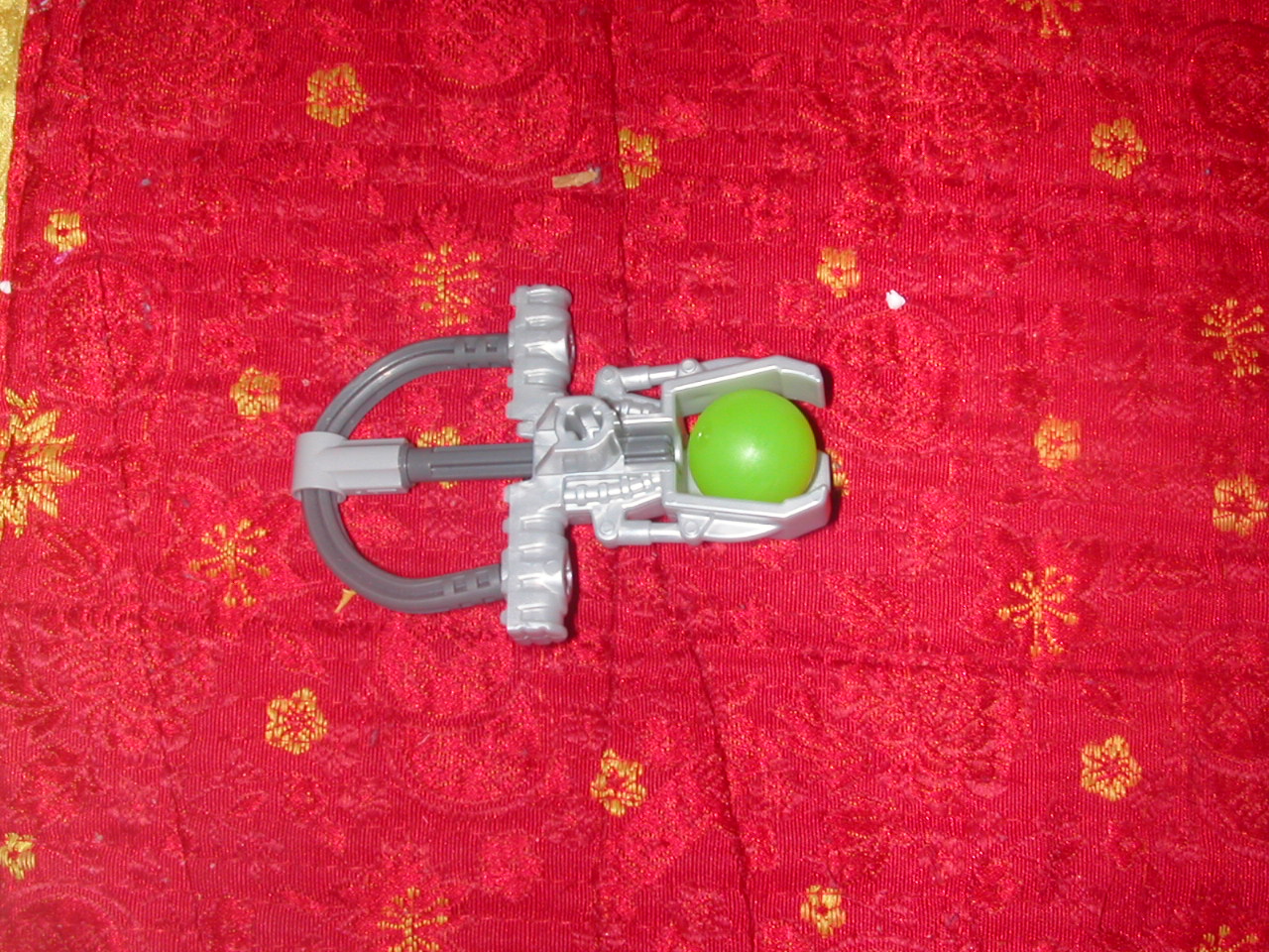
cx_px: 634
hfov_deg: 43.9
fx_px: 1576
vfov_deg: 33.6
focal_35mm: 43
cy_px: 476
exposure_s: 1/59.9
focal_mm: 6.6
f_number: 4.8
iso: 100
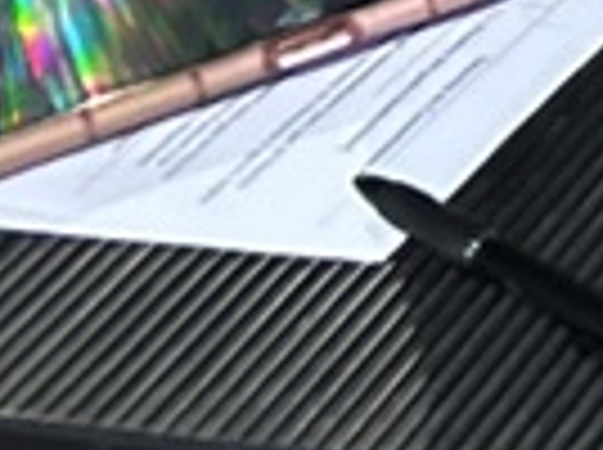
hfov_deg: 8.2
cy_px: -580
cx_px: 1894
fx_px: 3460
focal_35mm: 199
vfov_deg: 7.1
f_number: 1.5
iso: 500
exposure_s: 1/40
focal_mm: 5.7
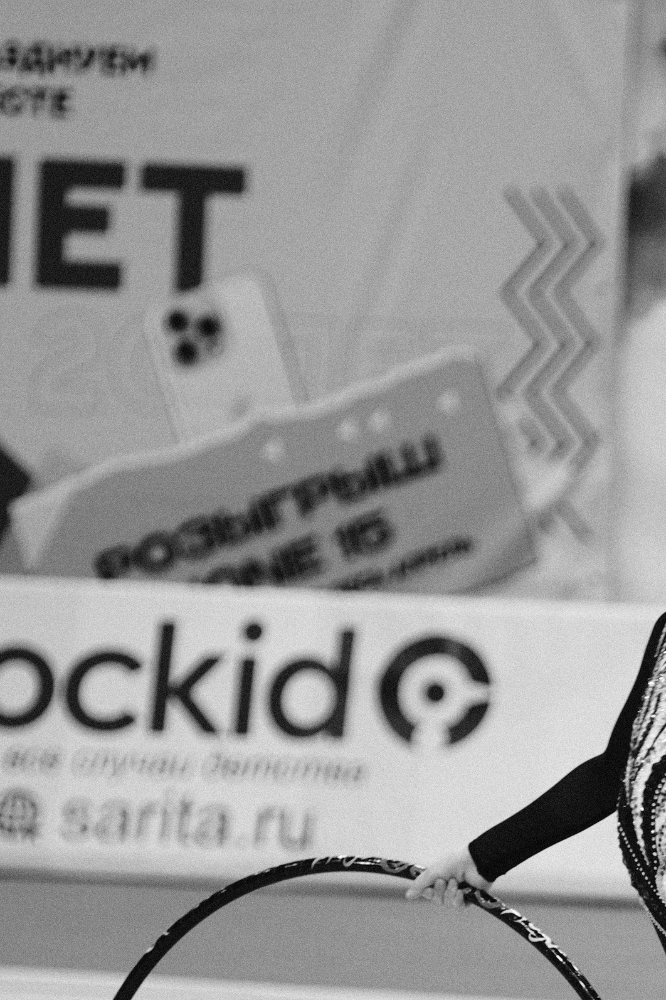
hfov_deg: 3.4
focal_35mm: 400
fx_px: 11104
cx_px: 677
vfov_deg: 5.1
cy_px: 926
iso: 2500
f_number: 2.8
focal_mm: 110.6
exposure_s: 1/250
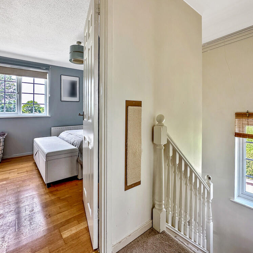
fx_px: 141
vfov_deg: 84.0
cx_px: 122
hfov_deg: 83.9
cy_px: 124
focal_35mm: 17
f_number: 2.2
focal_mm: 2.22
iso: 40
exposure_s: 1/110
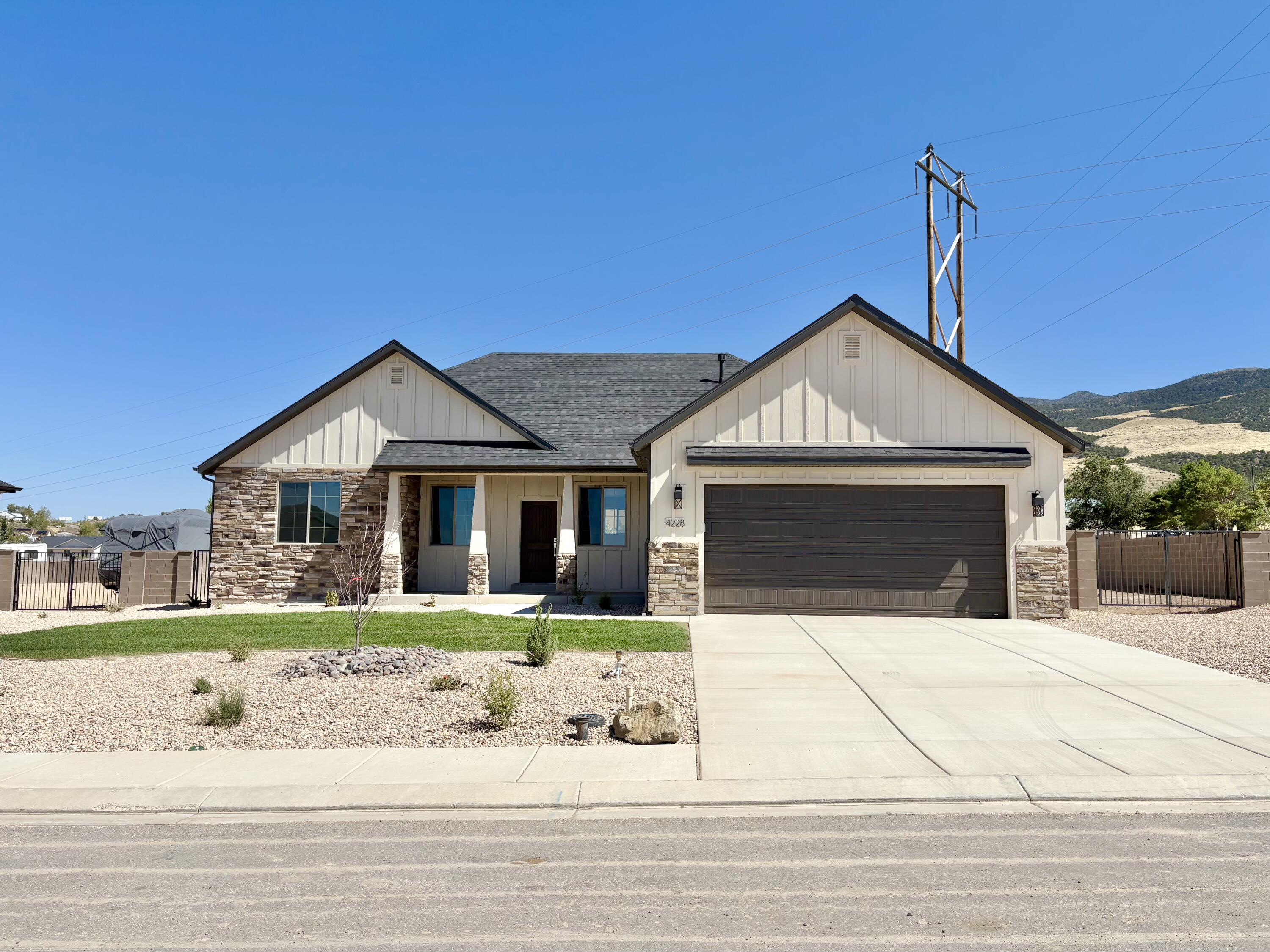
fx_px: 954
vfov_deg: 53.1
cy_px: 476
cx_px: 635
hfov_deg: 67.3
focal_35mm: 26
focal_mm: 5.96
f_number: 1.6
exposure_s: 1/5348
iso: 50
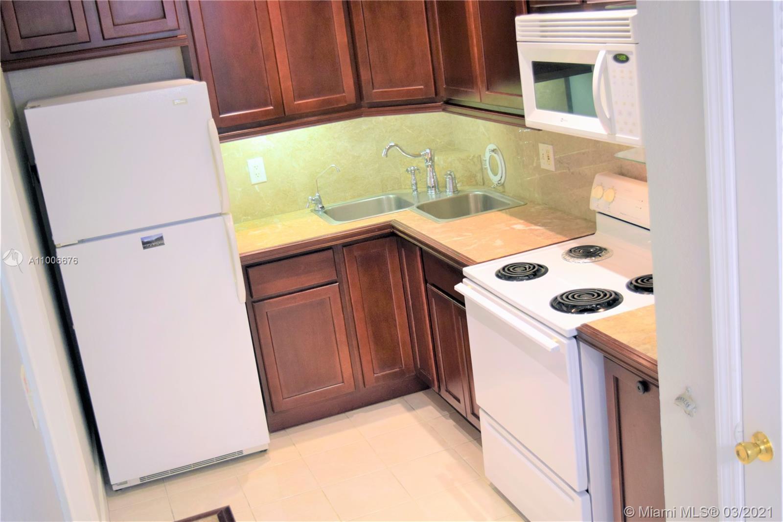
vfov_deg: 30.8
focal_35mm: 44
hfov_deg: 45.0
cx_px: 392
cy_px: 261
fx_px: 946
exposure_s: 1/60
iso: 640
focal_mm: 29
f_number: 4.2
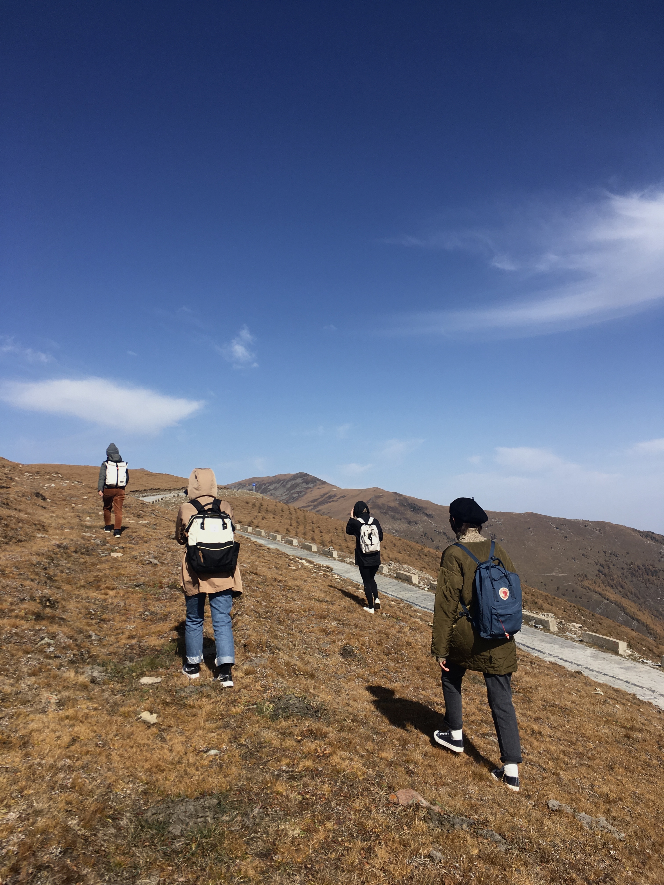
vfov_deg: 61.7
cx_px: 332
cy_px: 442
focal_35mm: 29
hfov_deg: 48.2
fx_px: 742
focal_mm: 4.15
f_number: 2.2
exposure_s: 1/2024
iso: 25
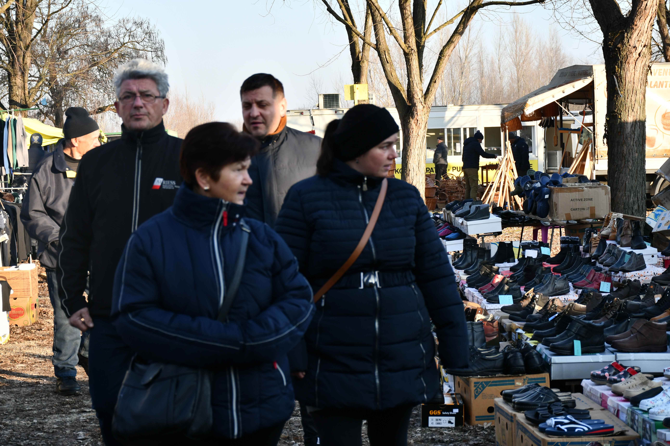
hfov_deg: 26.0
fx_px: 1452
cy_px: 223
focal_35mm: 78
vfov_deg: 17.5
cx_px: 335
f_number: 6.3
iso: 200
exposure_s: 1/250
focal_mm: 52
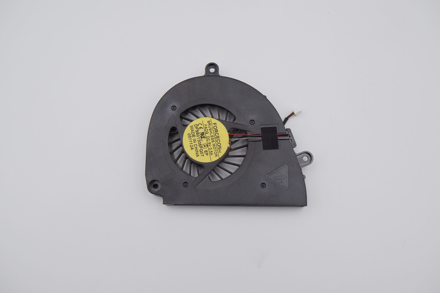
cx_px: 220
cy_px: 146
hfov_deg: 57.2
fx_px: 403
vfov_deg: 40.0
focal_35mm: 33
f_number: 5.6
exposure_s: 1/420
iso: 800
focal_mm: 22.1
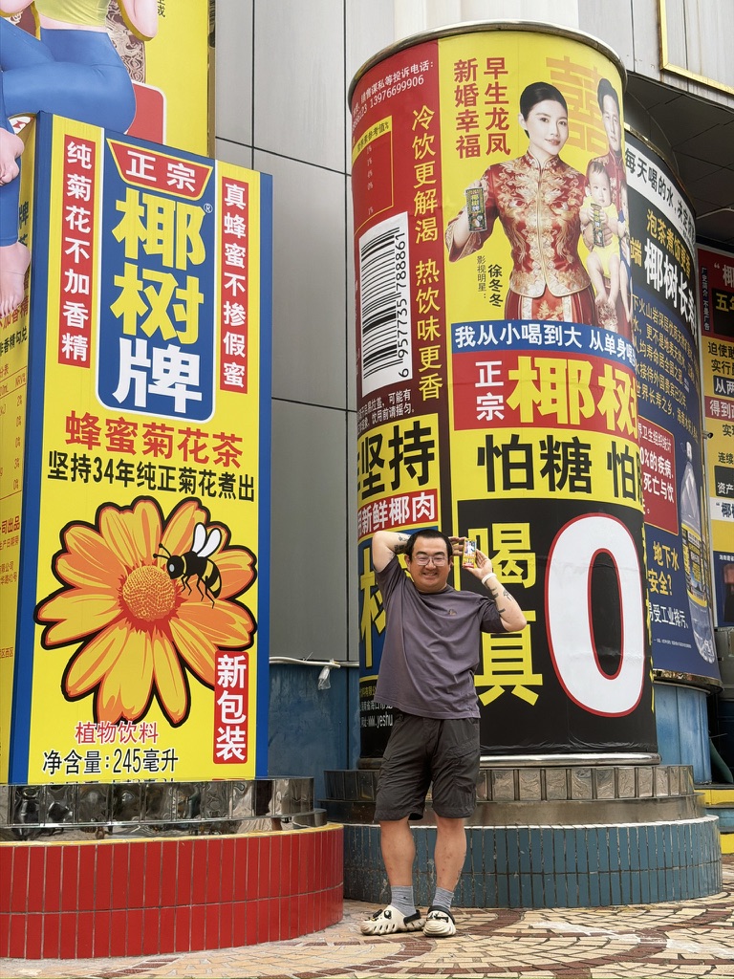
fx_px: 1357
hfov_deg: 30.3
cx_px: 367
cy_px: 490
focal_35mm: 48
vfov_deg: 39.7
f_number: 1.78
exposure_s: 1/2865
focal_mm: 6.76
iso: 64
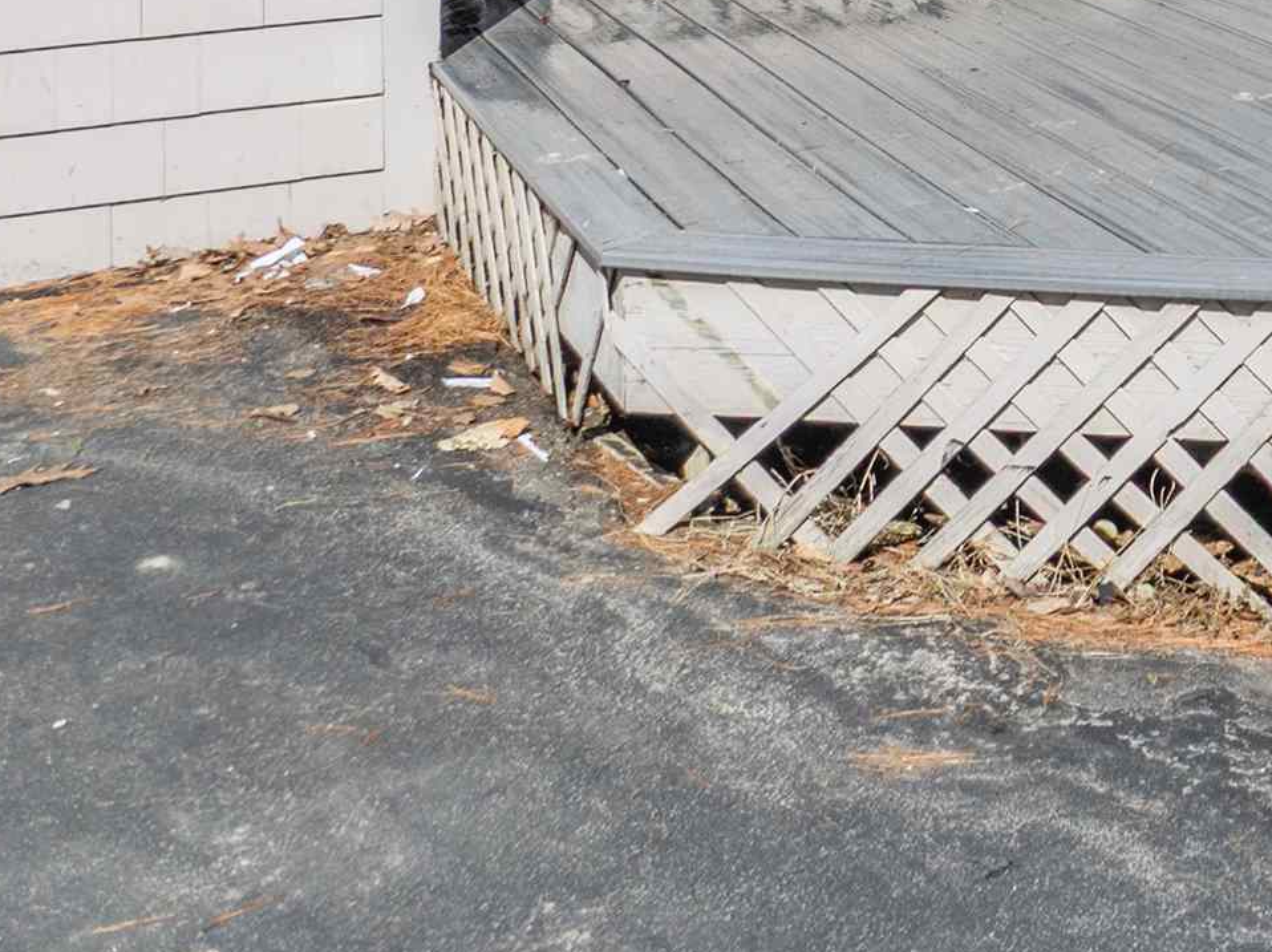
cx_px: 2005
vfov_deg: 17.0
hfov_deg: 20.8
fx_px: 2827
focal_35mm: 77
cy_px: -552
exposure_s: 1/1250
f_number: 2.8
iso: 100
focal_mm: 12.29
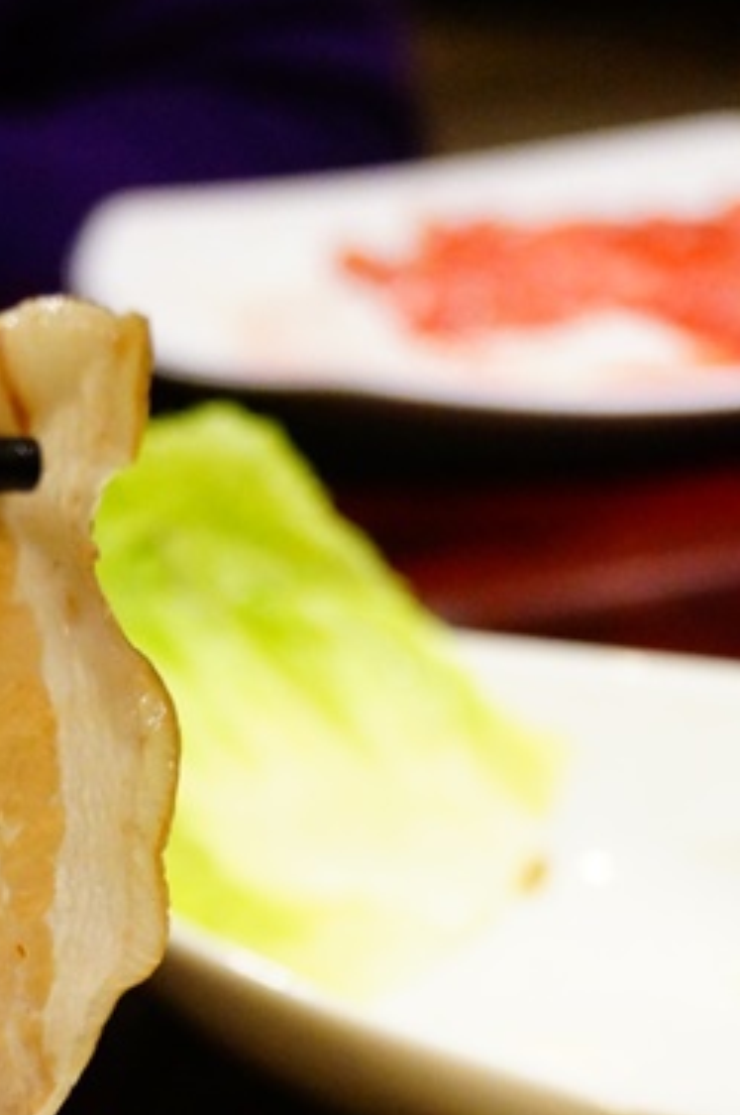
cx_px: 59
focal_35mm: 96
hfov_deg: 14.1
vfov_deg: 20.6
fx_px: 2968
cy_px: 1115
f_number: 4.5
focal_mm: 30
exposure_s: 1/60
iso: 2500
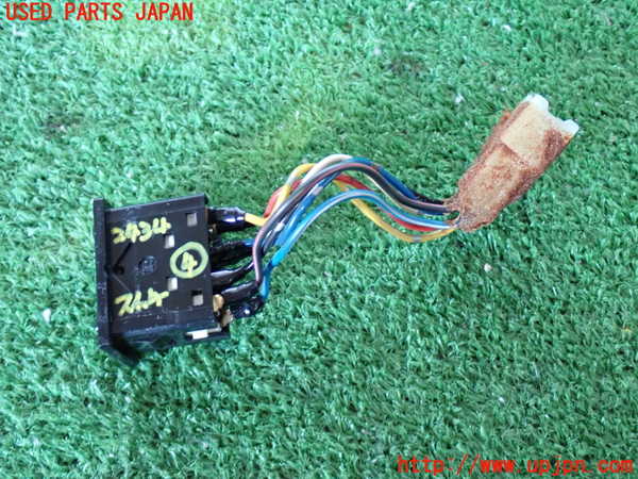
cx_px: 319
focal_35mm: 50
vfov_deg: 29.1
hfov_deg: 38.2
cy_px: 240
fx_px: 922
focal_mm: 9.01
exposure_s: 1/15
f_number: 3.2
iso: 800
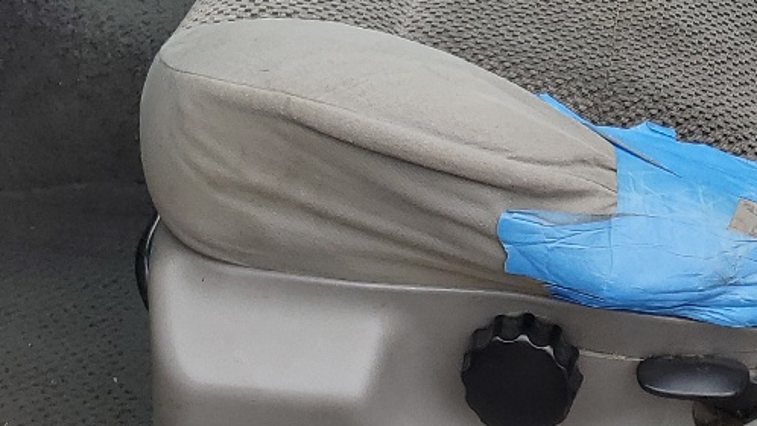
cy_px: -339
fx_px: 1826
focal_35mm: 91
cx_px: 602
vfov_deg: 12.2
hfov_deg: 23.1
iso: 50
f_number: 1.5
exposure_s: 1/312
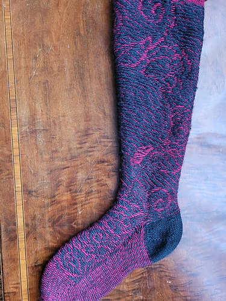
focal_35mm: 26
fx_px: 226
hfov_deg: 53.1
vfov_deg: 67.3
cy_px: 150
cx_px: 113
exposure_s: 1/40
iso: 320
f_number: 1.8
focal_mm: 5.4
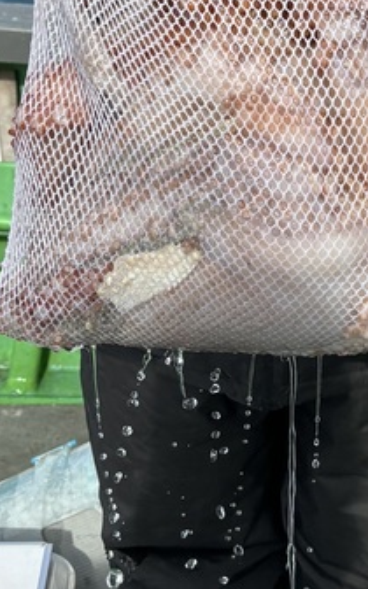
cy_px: -60
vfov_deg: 27.0
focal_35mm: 70
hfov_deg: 18.2
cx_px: 357
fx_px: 1123
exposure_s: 1/1984
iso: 50
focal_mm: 5.96
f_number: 1.6
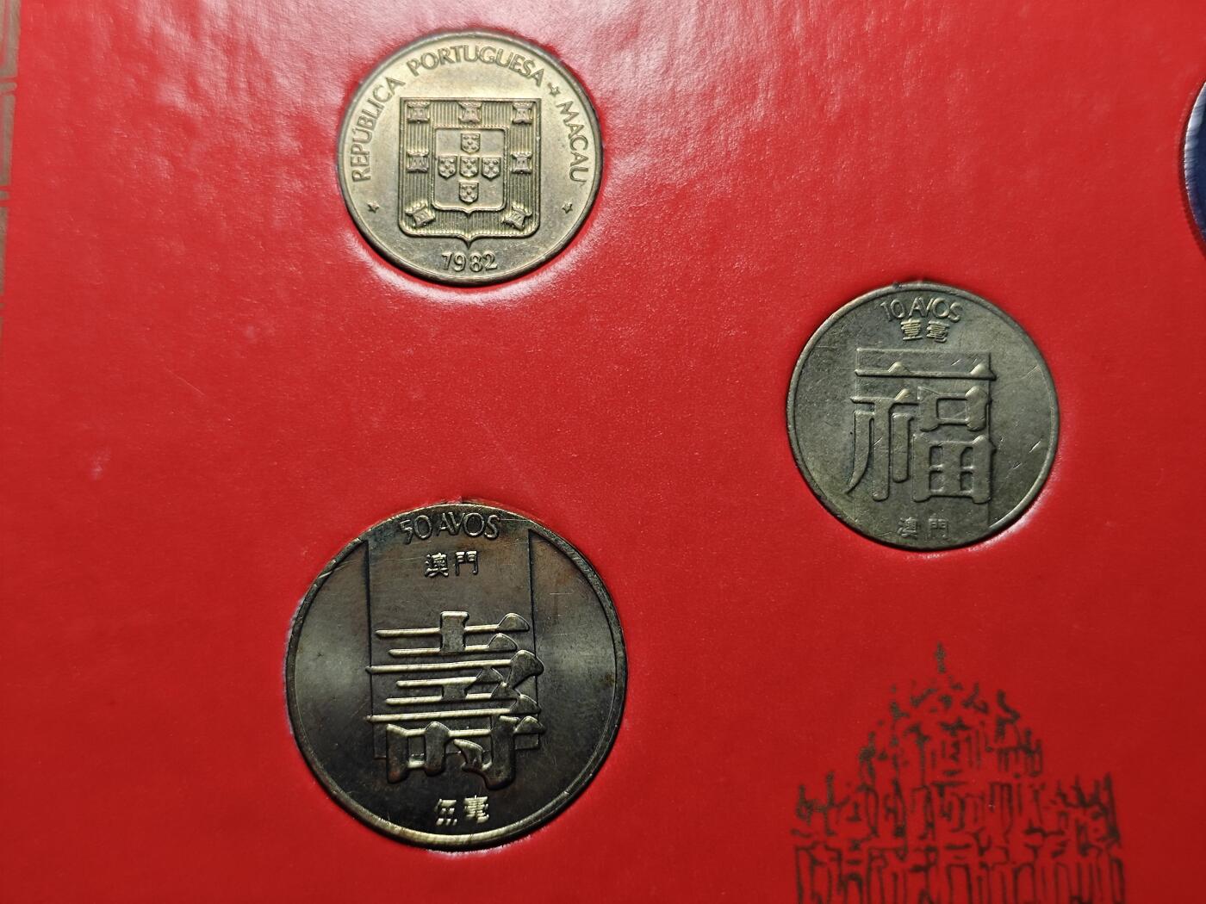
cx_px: 603
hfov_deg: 38.9
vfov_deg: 29.7
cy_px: 452
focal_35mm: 49
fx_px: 1707
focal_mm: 5.84
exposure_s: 1/100
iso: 64
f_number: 1.6
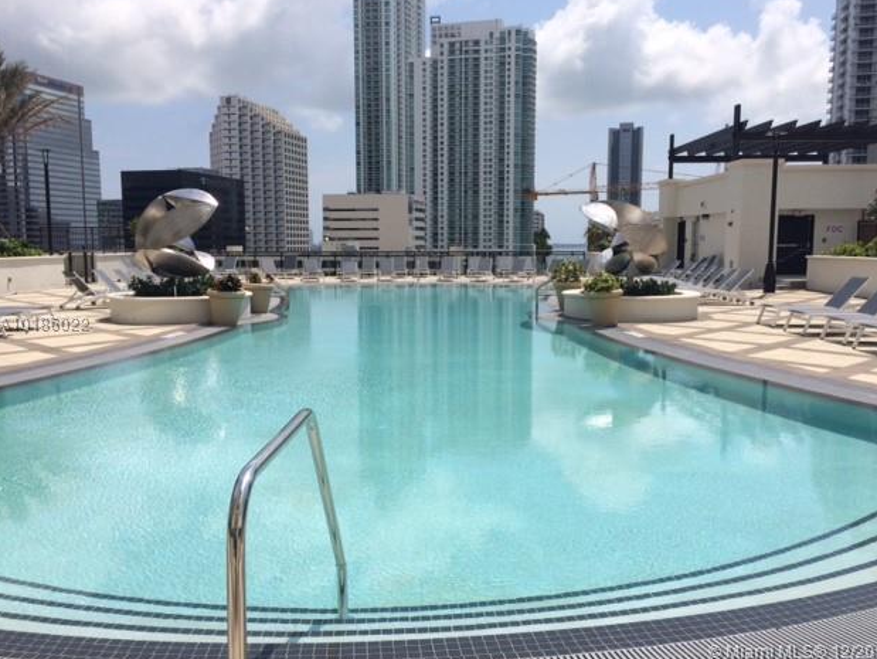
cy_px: 325
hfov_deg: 58.3
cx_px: 448
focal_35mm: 31
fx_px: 786
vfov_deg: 45.5
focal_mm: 4.12
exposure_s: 1/5882
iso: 40
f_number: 2.2
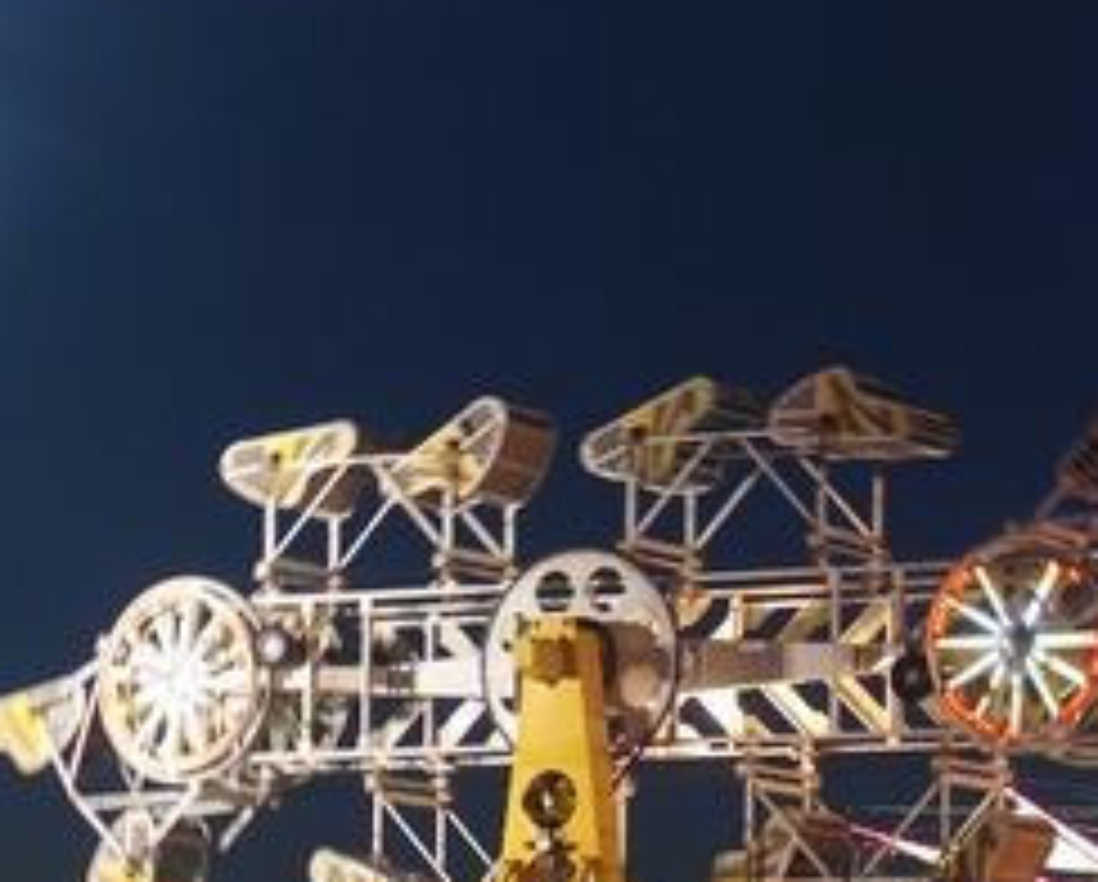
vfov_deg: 10.3
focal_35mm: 151
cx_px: 536
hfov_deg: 12.7
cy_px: 486
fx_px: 4915
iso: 800
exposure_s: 1/50
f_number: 2.8
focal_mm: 17.8
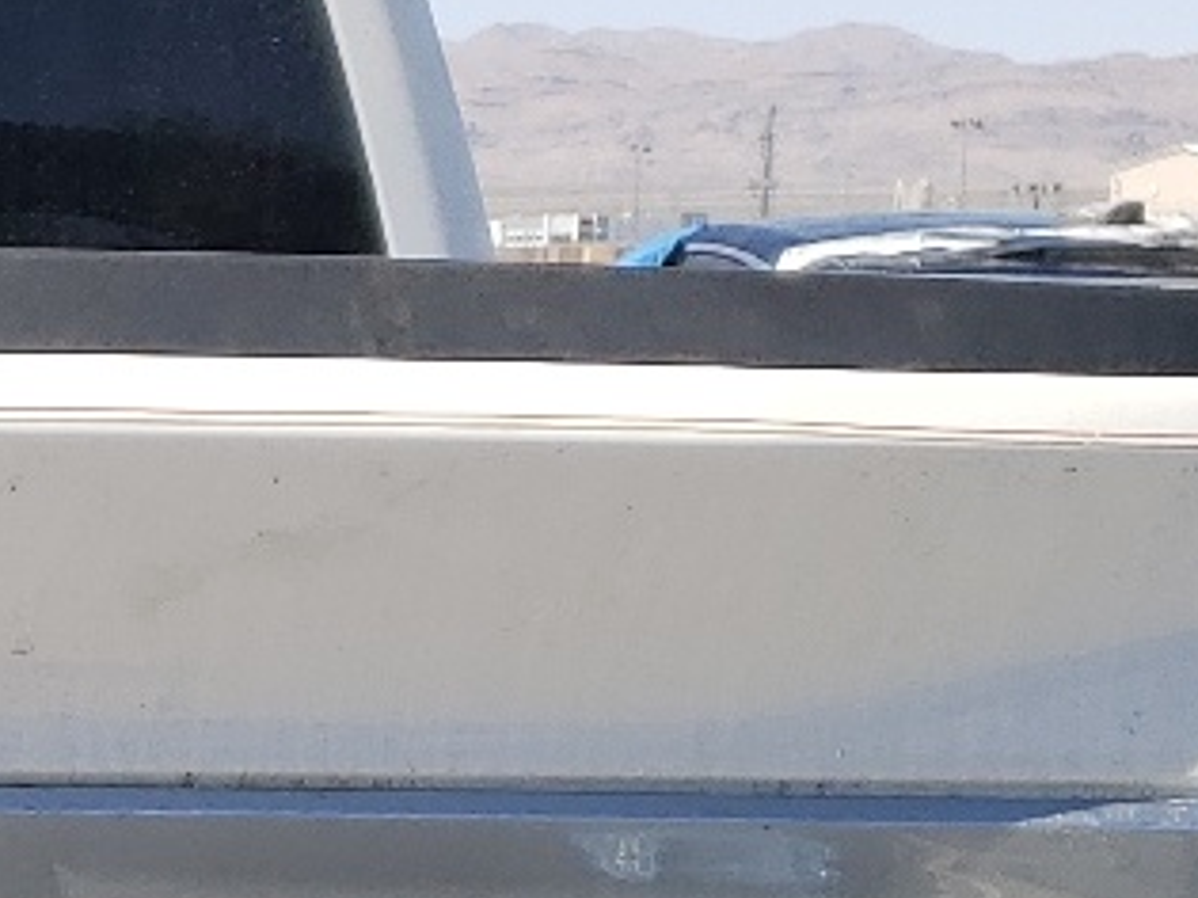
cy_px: 1381
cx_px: -818
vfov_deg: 10.8
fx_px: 4567
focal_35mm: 132
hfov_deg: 13.7
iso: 50
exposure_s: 1/2500
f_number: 1.5
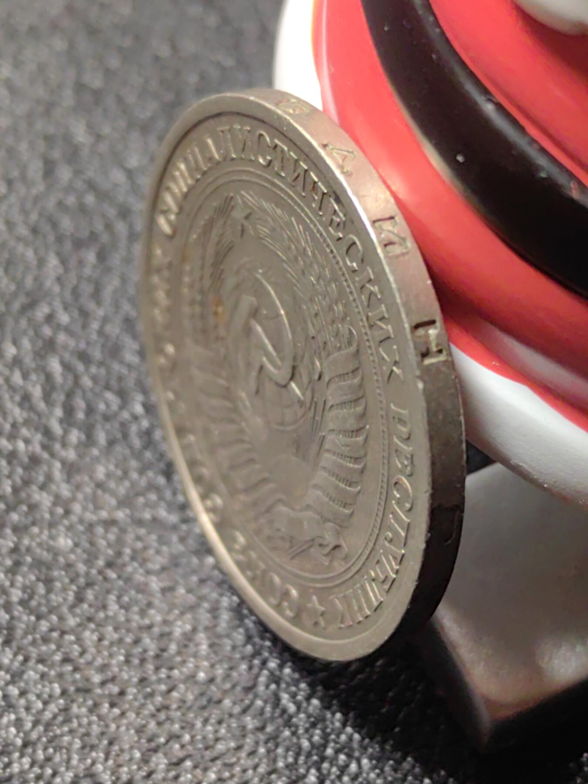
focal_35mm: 91
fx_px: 2061
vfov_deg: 21.5
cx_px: 294
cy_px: 392
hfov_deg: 16.2
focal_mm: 5.75
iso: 100
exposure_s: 1/86.9
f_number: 2
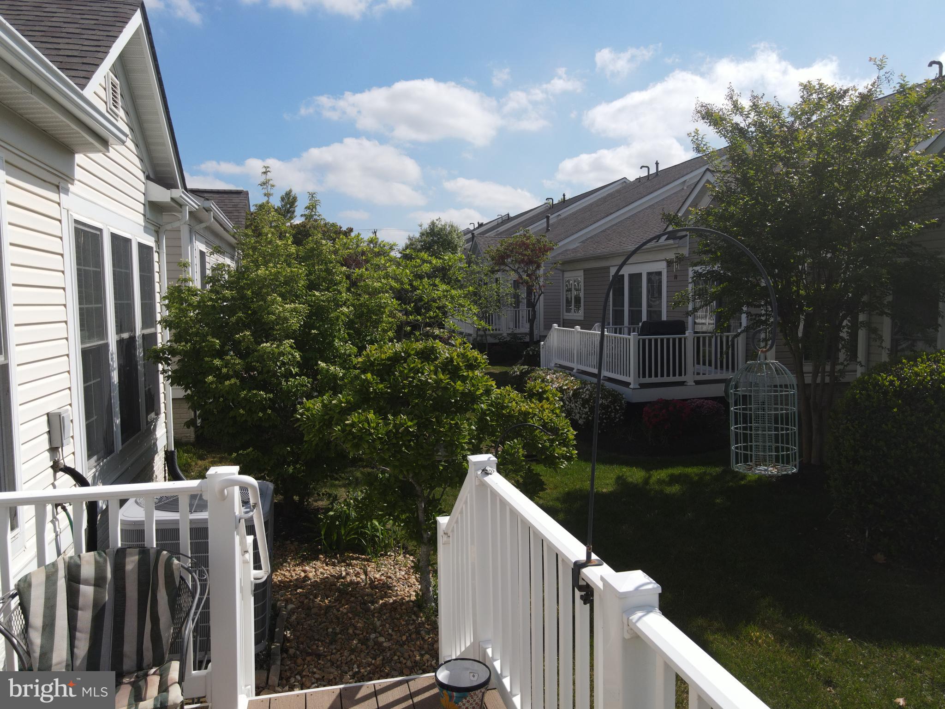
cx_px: 472
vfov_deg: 56.8
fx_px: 655
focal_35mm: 24
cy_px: 354
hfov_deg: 71.6
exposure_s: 1/1000
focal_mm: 4.5
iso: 100
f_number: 2.8
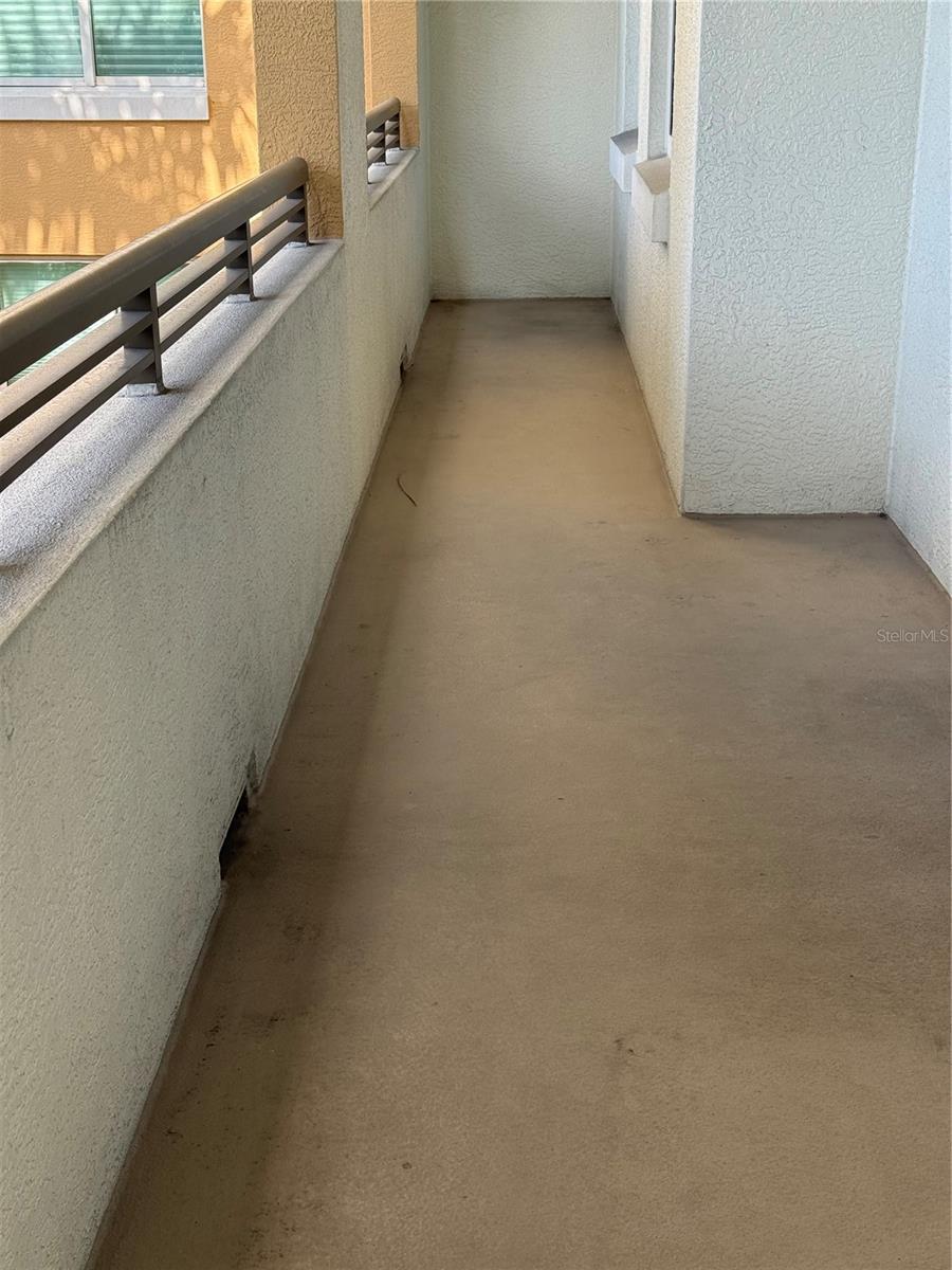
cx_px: 476
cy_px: 635
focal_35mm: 48
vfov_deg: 39.7
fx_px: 1760
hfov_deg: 30.3
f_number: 1.78
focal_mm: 6.76
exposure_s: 1/712
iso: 100
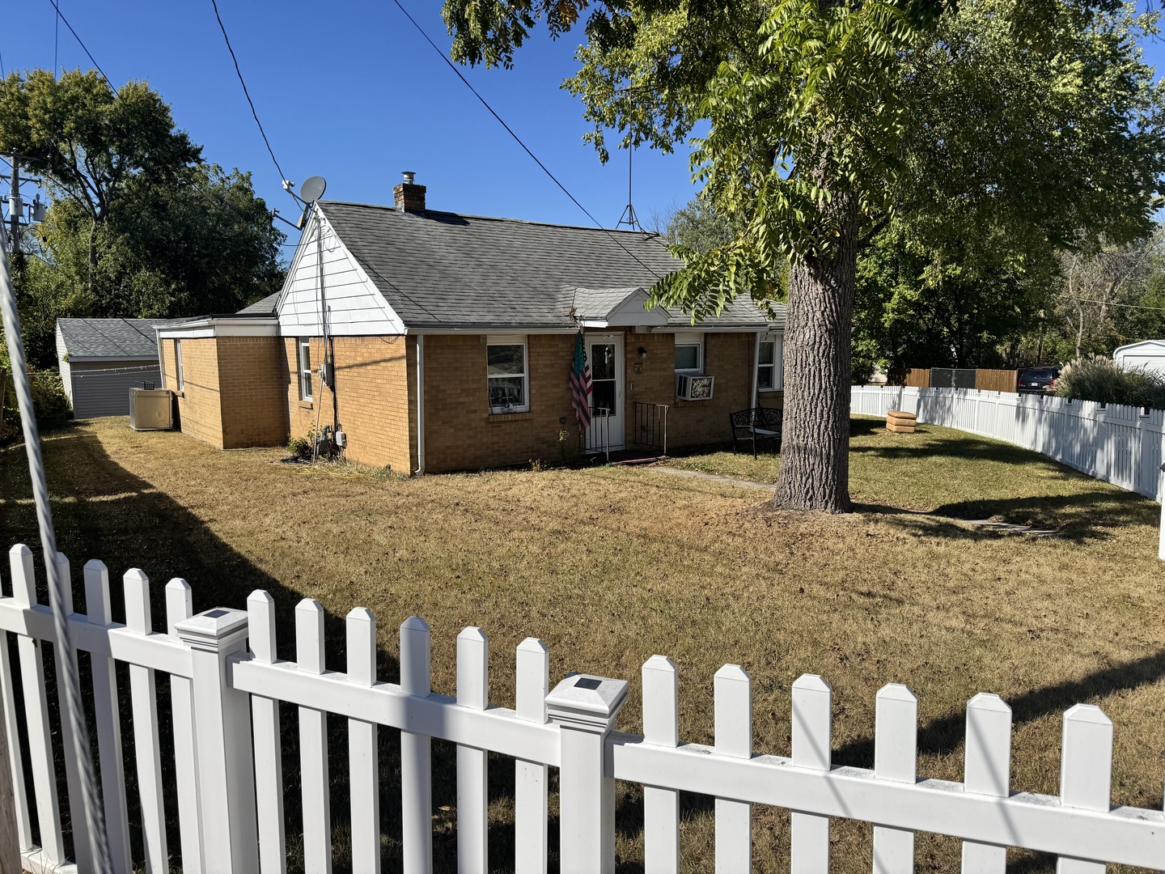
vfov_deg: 56.8
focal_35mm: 24
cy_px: 437
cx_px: 582
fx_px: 808
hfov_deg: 71.6
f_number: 1.78
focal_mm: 6.76
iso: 80
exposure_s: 1/7092
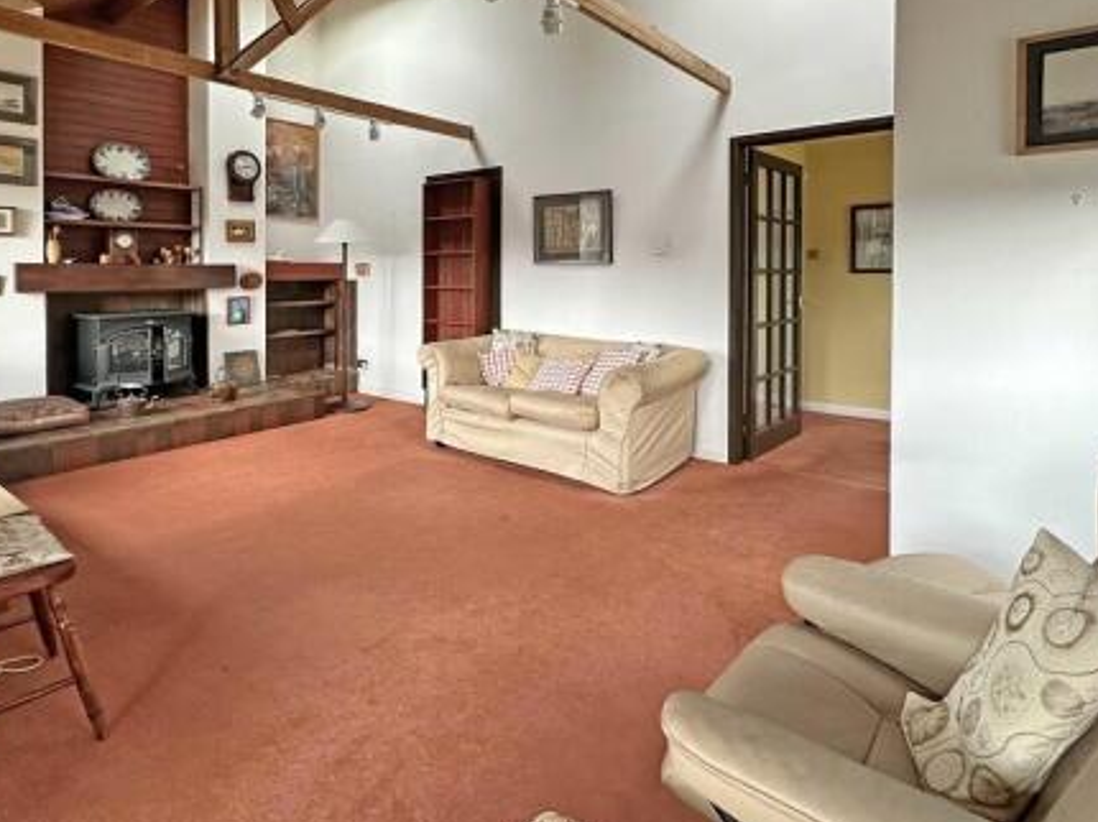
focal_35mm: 19
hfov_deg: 84.5
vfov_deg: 68.5
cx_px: 507
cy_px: 377
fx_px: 602
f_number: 2.2
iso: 200
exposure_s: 1/100
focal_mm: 2.22
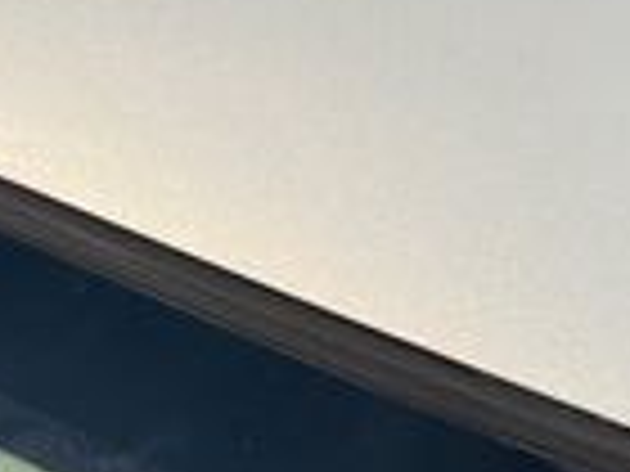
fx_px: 2002
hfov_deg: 17.9
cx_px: 302
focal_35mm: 110
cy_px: -355
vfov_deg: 12.4
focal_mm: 6.76
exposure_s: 1/10309
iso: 80
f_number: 1.78
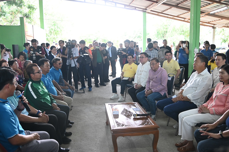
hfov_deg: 62.0
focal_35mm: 30
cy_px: 76
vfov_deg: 43.5
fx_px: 191
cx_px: 114
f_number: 4
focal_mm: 30
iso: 4000
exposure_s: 1/200
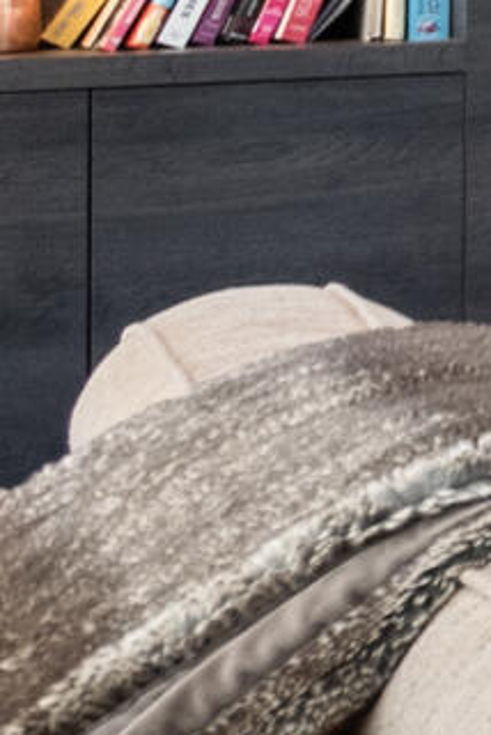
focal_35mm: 178
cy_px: -204
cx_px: 3019
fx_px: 3633
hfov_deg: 4.9
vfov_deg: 11.3
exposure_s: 1/20
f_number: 7.1
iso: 640
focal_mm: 19
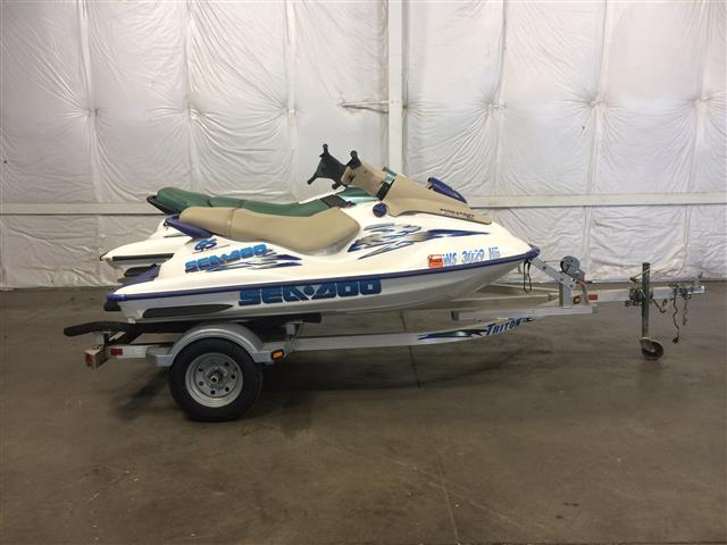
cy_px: 272
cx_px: 364
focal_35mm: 29
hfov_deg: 61.7
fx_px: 609
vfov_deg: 48.2
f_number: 2.2
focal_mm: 4.15
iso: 40
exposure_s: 1/30
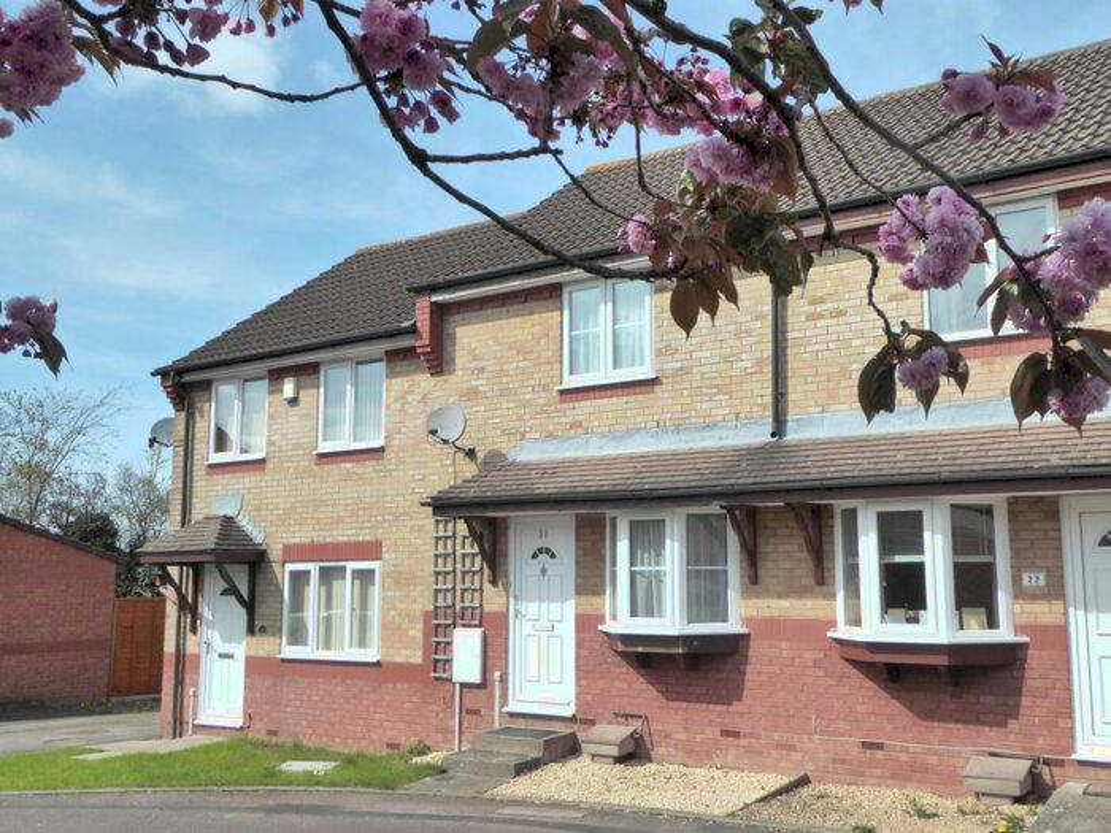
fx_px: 1123
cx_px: 556
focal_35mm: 35
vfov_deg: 40.7
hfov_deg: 52.6
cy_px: 416
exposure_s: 1/1600
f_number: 3.7
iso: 400
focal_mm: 6.3
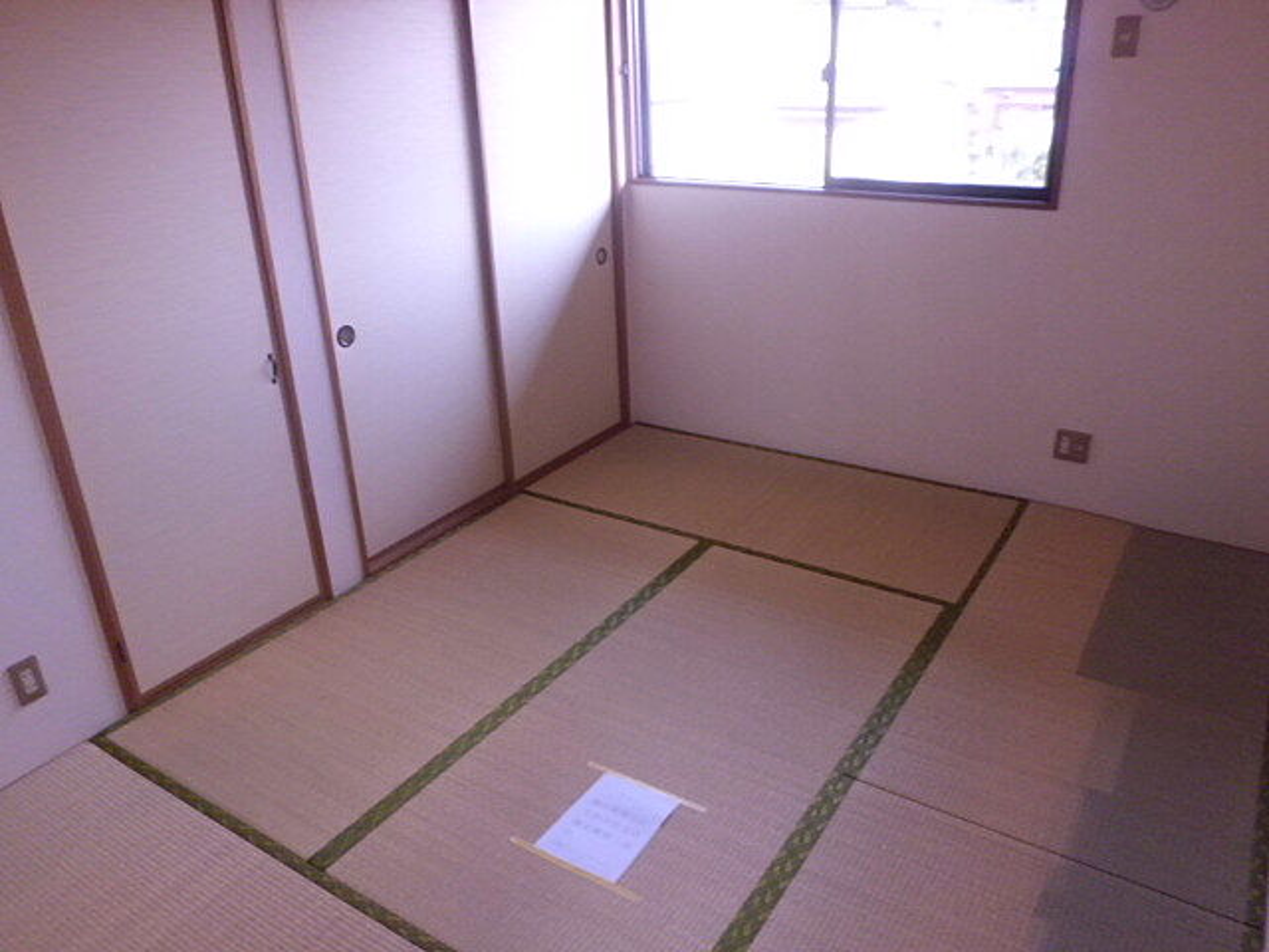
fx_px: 953
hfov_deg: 67.3
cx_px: 634
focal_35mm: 26
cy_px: 476
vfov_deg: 53.1
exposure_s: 1/60
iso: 200
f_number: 2.8
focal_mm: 4.7
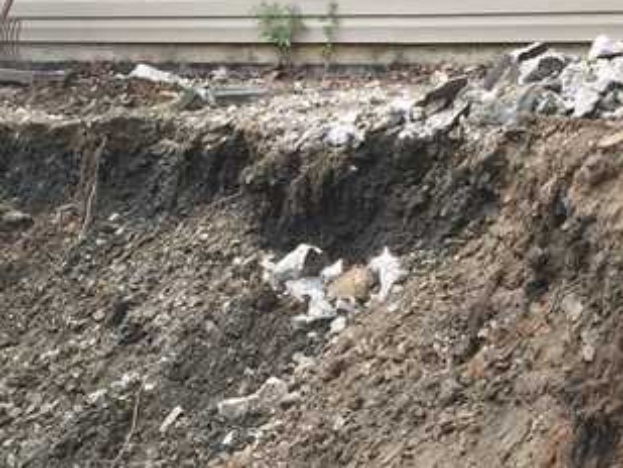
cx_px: 344
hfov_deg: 15.8
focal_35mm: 125
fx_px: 2251
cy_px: 385
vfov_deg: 11.8
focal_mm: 4.15
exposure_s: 1/590
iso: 32
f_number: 2.2
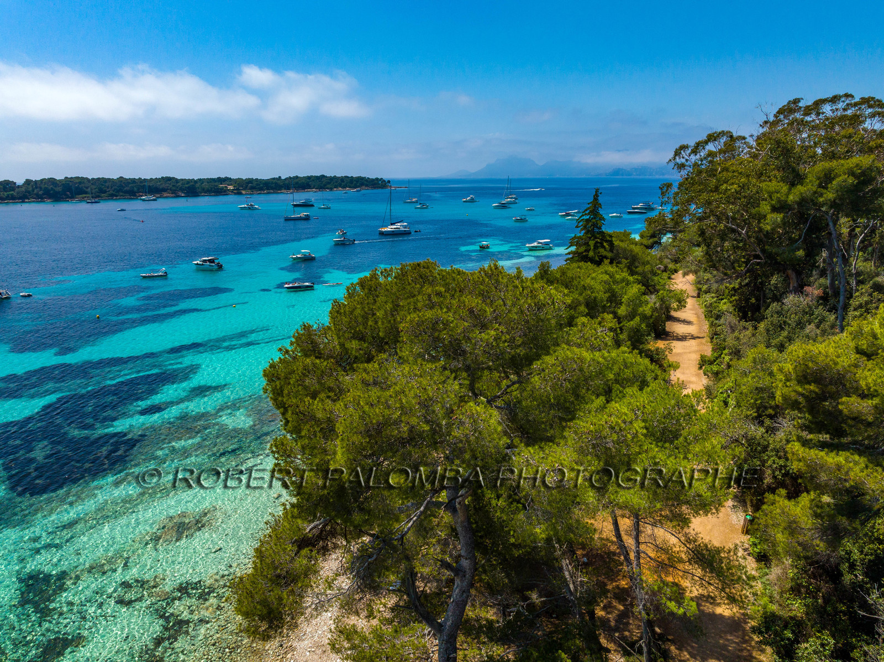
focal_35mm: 24
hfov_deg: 71.6
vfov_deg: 56.8
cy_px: 331
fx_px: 613
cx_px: 442
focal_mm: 12.3
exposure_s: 1/640
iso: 200
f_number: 8
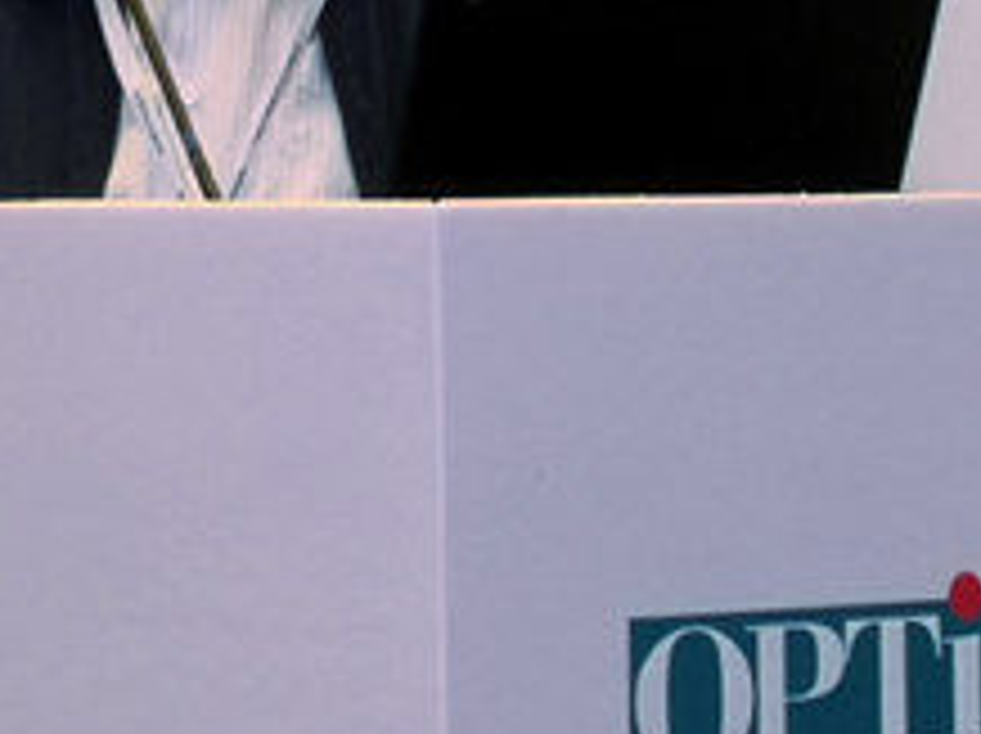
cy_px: -113
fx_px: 6737
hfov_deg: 8.3
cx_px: 351
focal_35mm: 238
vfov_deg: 6.2
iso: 125
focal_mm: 3.95
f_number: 1.6
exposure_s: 1/50
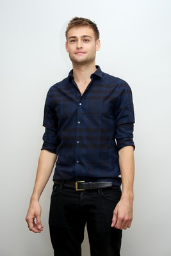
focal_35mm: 65
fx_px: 463
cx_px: 86
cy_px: 128
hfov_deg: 20.9
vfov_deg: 30.9
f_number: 5.6
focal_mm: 65
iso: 500
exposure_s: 1/80
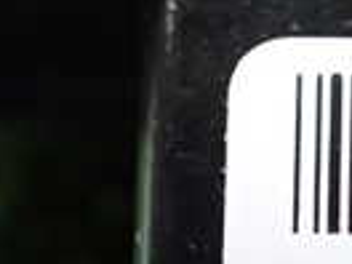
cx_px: 496
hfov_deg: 13.8
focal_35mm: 136
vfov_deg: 10.8
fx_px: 1383
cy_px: 293
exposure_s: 1/40
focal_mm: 5.4
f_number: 2.3
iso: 800
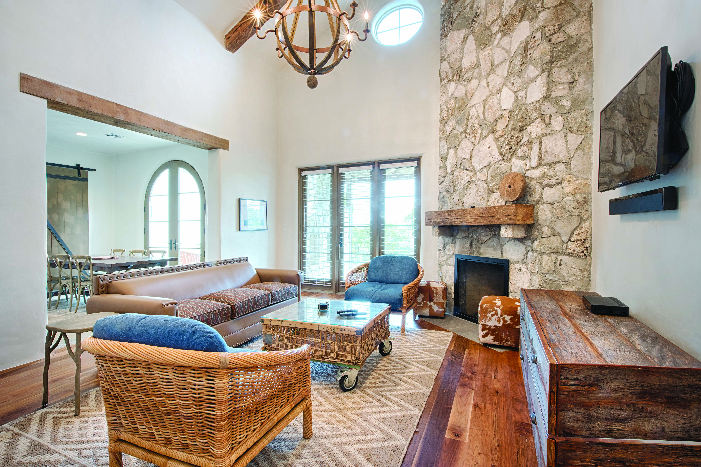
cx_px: 350
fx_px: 331
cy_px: 234
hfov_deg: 93.3
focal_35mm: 17
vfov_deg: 70.4
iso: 200
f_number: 22
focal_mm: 17
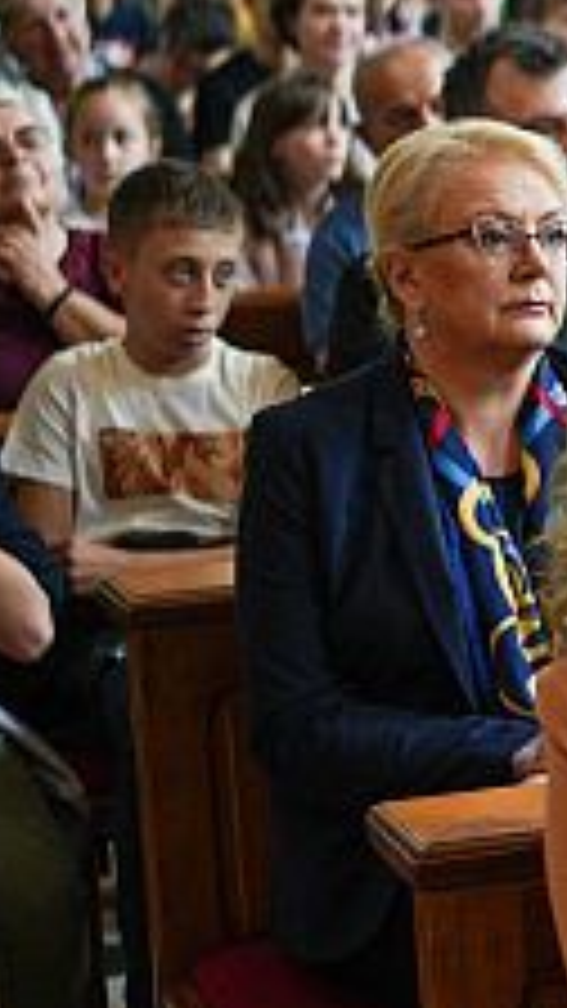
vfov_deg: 16.4
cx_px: 1350
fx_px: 3501
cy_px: 475
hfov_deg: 8.5
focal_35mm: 131
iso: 1000
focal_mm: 35
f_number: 1.4
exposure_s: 1/500
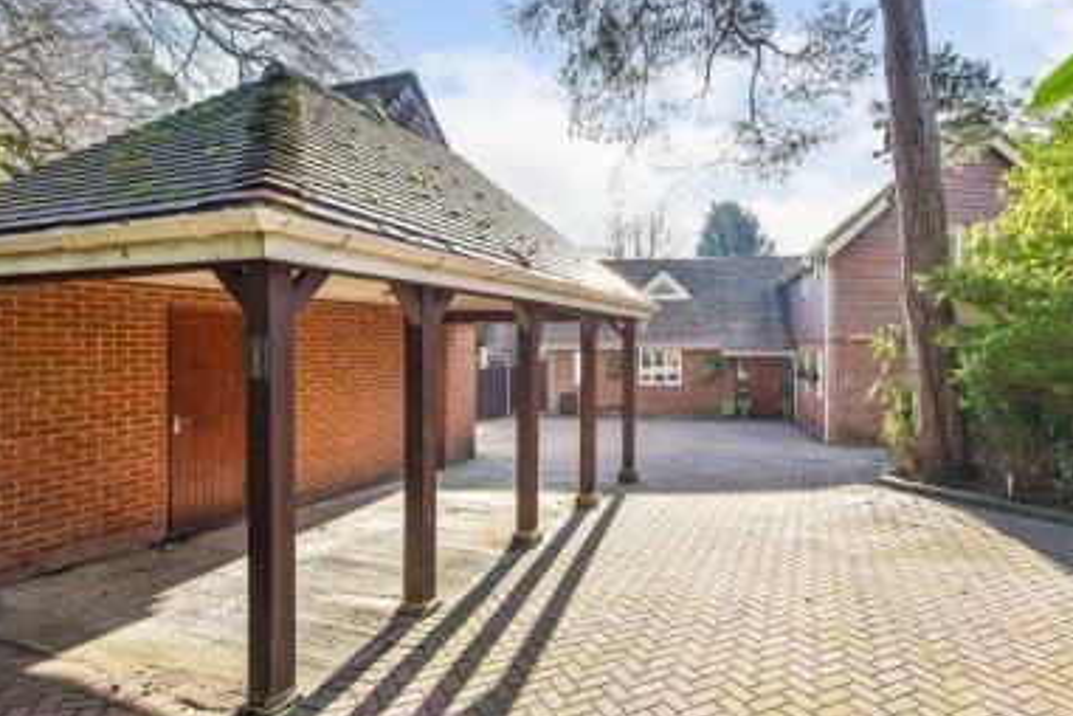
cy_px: 365
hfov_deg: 83.7
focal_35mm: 20
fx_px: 596
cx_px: 597
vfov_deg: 61.9
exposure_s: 1/320
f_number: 7.1
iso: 400
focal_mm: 16
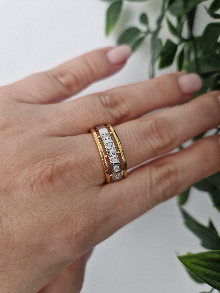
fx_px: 195
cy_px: 146
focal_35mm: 23
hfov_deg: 58.9
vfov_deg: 73.9
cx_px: 110
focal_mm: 5.4
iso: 50
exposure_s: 1/100
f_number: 1.8
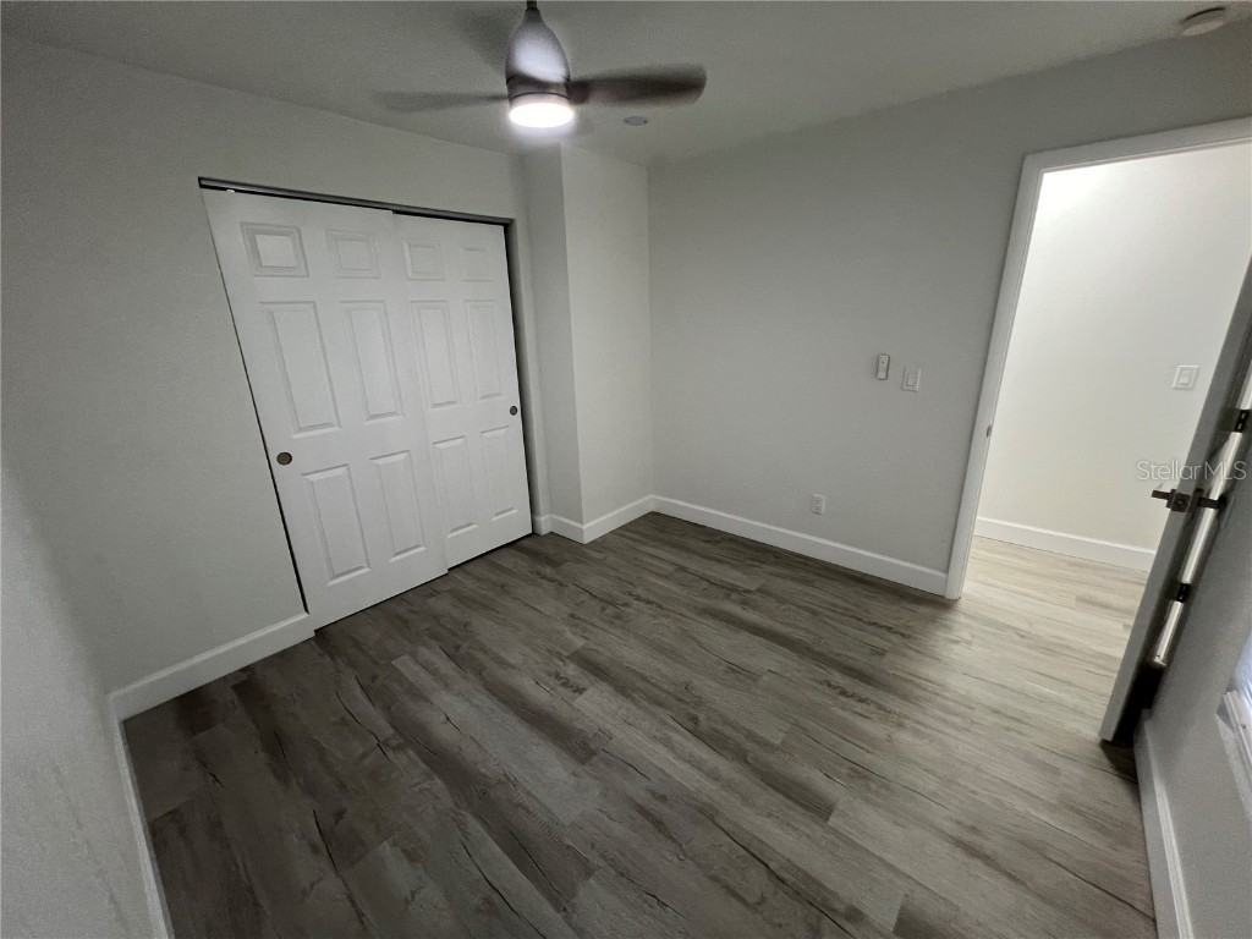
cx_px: 626
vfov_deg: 89.9
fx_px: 470
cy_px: 470
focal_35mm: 13
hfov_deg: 106.2
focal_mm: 1.57
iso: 200
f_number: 1.8
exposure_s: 1/60
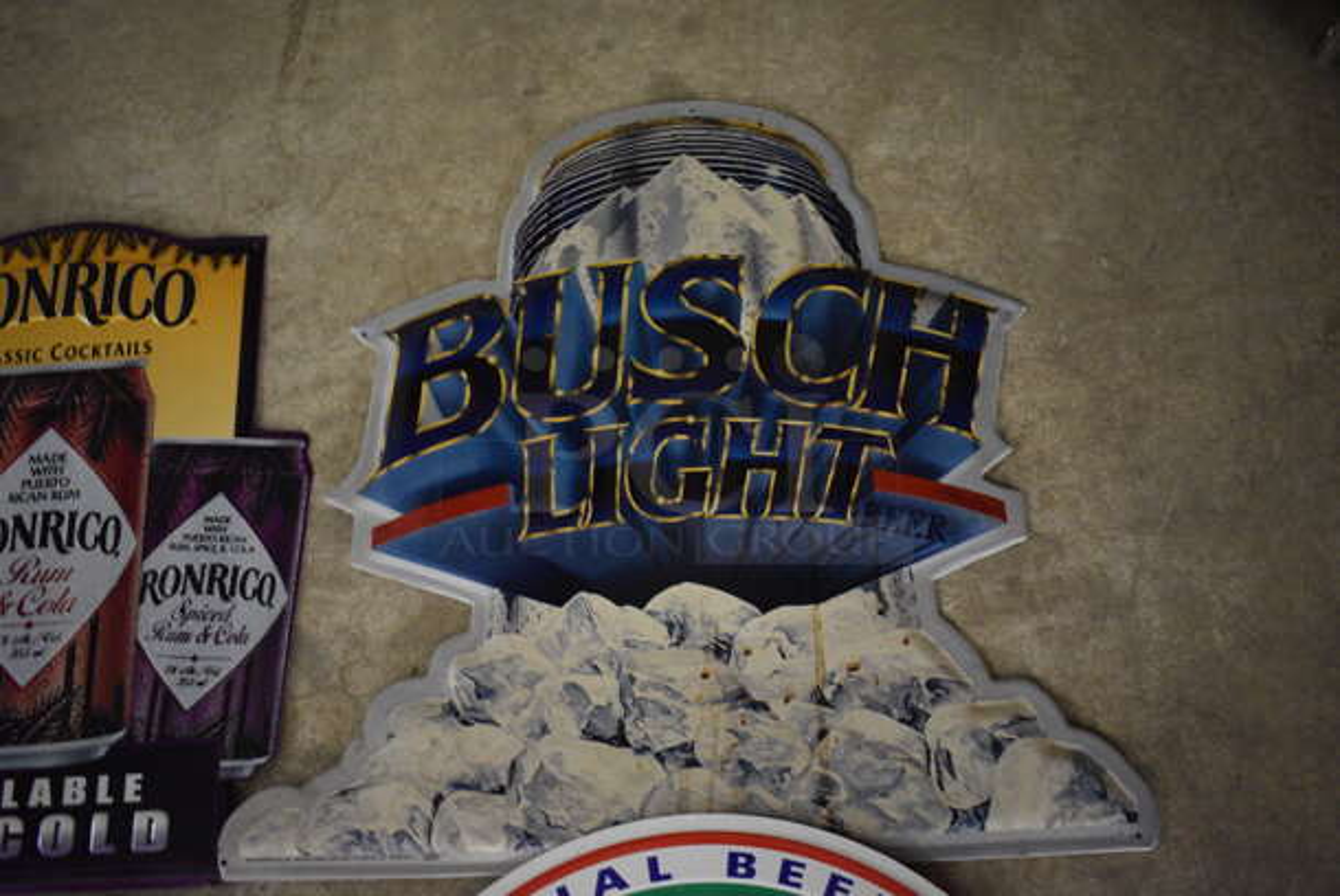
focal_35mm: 30
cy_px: 448
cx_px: 670
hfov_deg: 61.9
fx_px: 1118
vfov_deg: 43.7
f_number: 3.8
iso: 3200
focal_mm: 20
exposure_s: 1/13
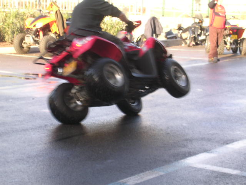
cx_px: 123
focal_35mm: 105
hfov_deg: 18.7
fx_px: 746
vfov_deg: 14.1
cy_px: 92
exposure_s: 1/43.2
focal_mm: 15.9
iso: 100
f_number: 4.6
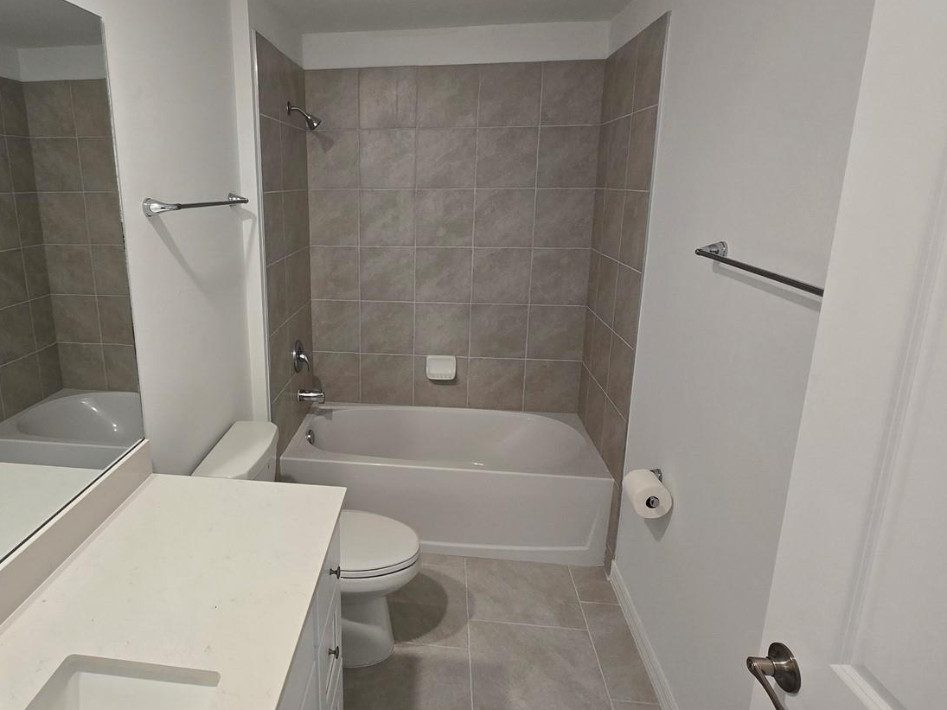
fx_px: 520
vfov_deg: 68.4
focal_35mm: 19
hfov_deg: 83.4
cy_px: 307
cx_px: 368
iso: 125
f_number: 2.2
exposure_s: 1/60
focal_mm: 2.2
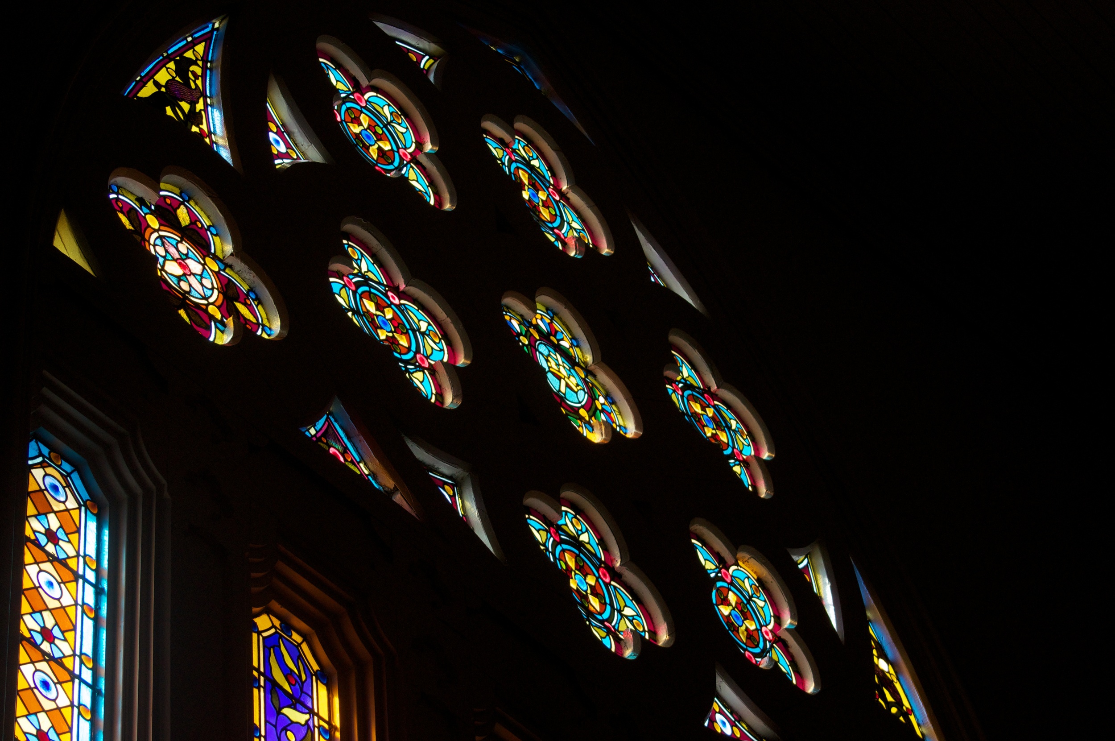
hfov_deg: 18.2
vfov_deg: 12.1
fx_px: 3480
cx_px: 558
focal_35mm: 112
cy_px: 370
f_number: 5.6
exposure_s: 1/125
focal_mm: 75
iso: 400
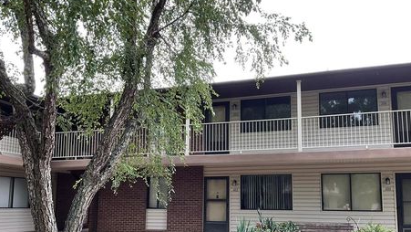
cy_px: 158
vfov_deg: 33.4
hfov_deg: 56.5
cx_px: 222
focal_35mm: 35
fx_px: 382
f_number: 1.8
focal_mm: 3
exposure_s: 1/120
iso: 50
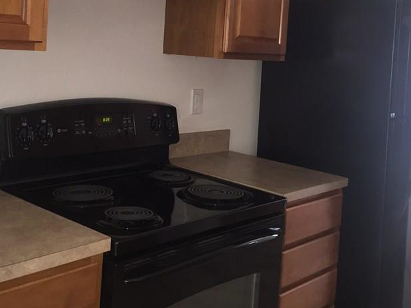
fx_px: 570
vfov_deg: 29.8
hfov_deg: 39.6
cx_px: 192
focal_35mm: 48
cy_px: 77
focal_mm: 4.15
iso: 160
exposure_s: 1/30
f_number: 2.2
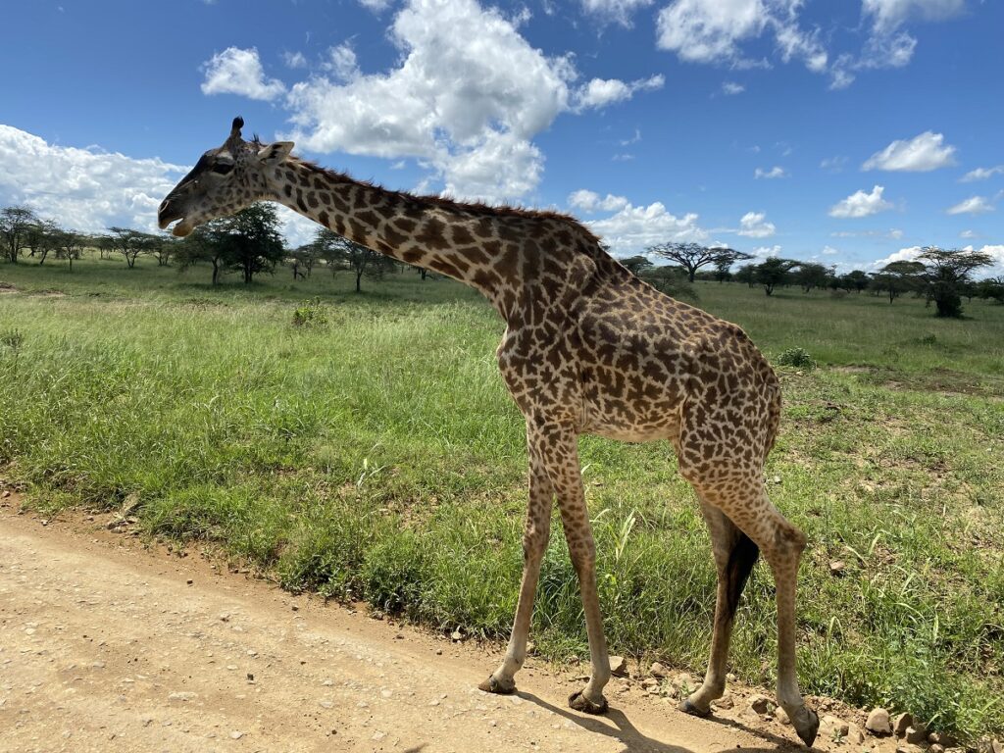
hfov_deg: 67.3
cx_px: 502
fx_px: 754
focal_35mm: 26
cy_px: 376
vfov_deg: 53.1
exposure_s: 1/3205
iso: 32
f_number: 1.8
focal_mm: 4.25
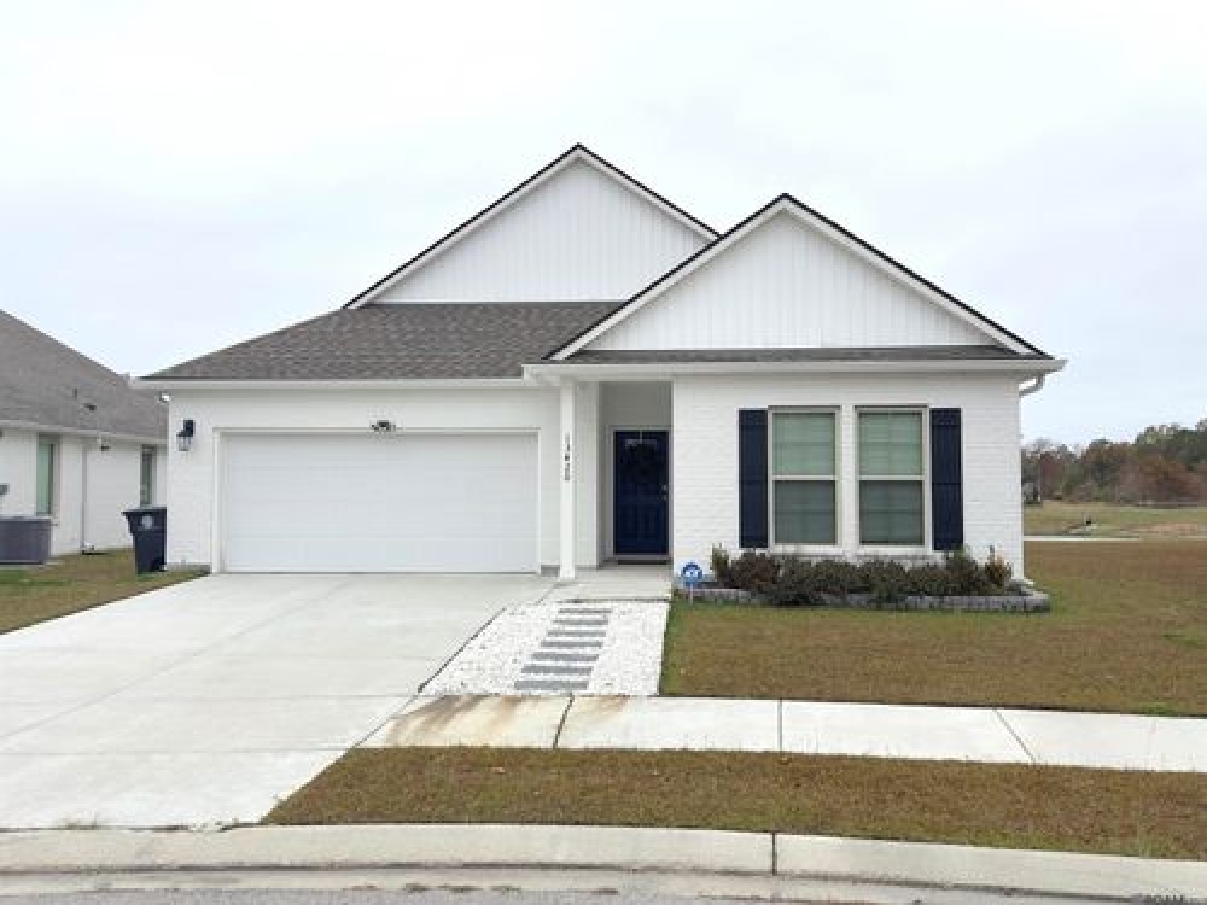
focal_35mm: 29
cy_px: 452
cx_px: 604
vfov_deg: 48.2
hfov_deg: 61.7
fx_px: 1011
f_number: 1.78
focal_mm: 6.86
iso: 100
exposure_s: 1/1965
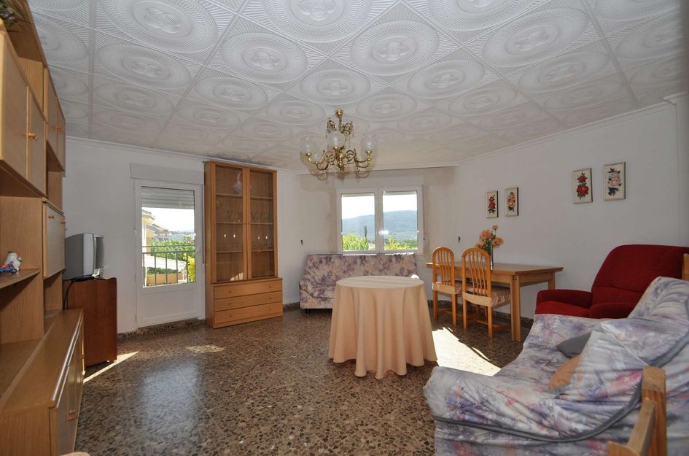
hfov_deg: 100.5
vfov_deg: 77.0
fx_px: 286
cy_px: 228
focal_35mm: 15
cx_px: 344
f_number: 7.1
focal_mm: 10
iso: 200
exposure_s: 1/200
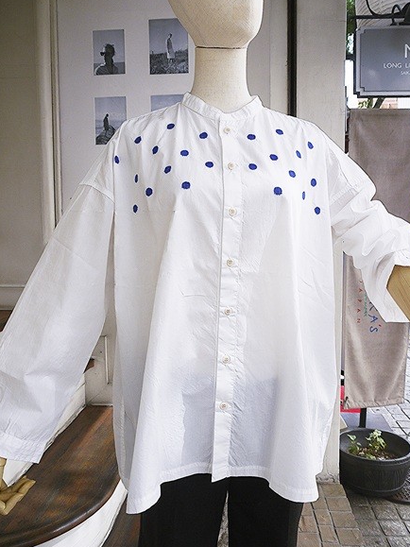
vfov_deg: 61.7
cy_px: 277
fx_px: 458
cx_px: 211
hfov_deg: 48.2
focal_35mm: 29
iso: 100
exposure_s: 1/250
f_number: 5.6
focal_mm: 14
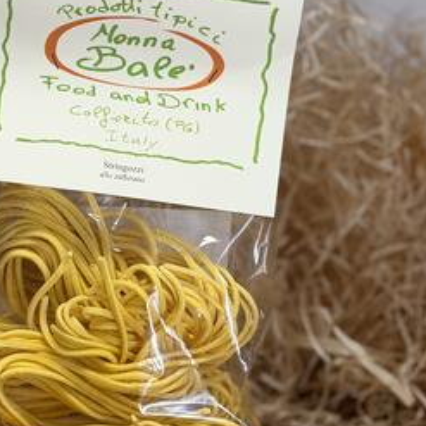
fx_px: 1559
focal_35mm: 112
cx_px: 107
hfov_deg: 15.5
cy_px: 123
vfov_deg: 15.5
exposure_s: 1/100
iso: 50
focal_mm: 6.76
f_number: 1.78
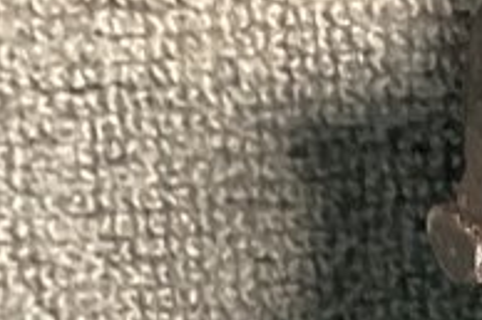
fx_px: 3144
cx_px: 978
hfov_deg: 8.3
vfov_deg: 5.8
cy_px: 425
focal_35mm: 235
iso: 200
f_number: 1.8
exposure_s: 1/40
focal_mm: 3
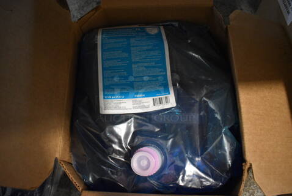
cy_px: 98
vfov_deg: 43.7
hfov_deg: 61.9
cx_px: 146
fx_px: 244
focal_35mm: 30
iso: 3200
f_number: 3.5
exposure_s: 1/125
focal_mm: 20
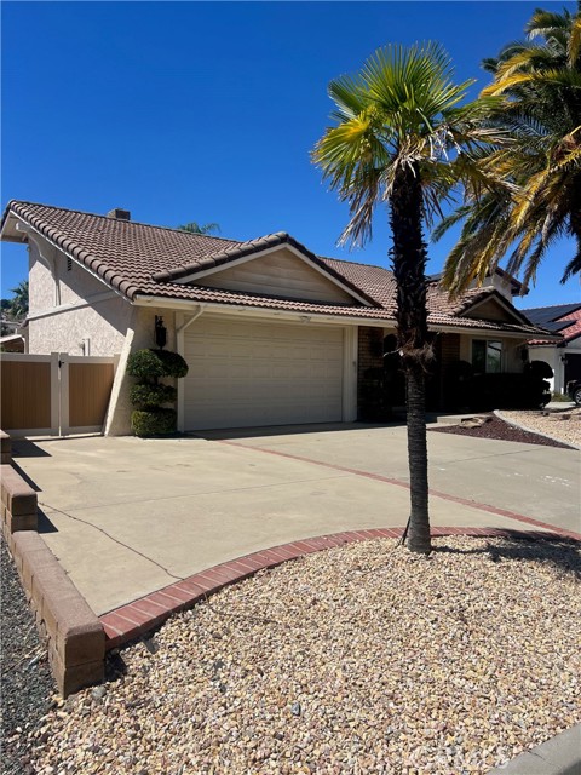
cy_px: 388
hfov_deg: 53.1
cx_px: 290
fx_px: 582
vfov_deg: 67.3
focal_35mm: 26
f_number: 1.5
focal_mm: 5.7
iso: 50
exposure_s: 1/6993
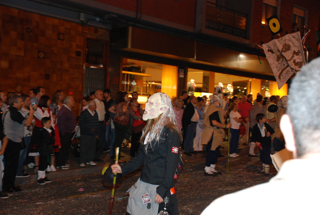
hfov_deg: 42.2
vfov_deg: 29.1
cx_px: 160
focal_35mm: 46
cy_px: 108
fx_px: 414
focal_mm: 31
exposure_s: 1/30
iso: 800
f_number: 4.2
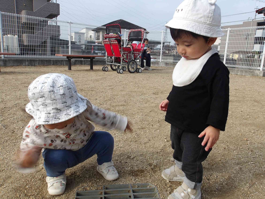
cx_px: 132
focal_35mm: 27
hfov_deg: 65.3
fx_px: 207
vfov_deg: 51.4
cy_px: 100
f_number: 10.4
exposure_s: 1/60
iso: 100
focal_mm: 4.9
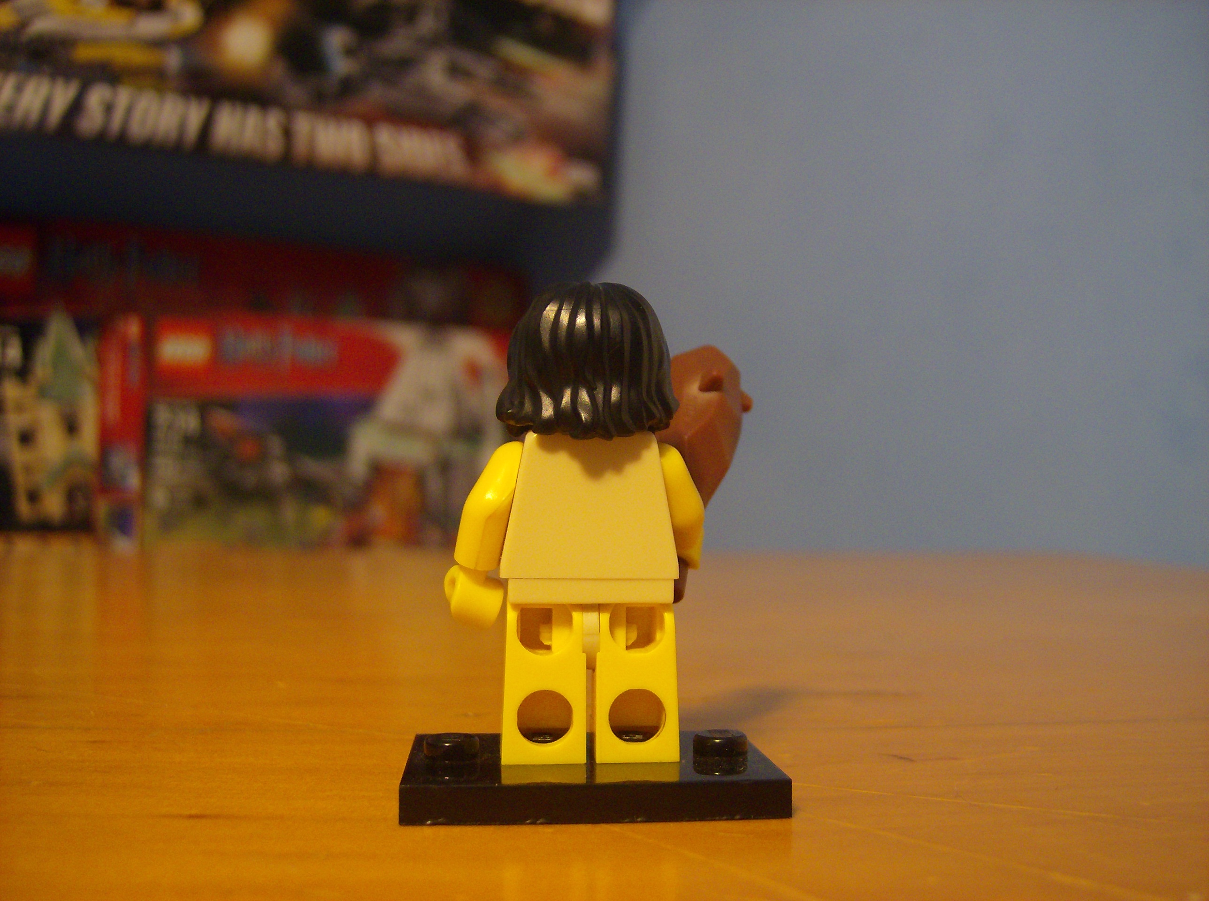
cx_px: 604
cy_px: 450
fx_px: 1255
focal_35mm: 36
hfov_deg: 51.5
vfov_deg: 39.5
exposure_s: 1/6.41
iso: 200
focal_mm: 6
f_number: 2.8
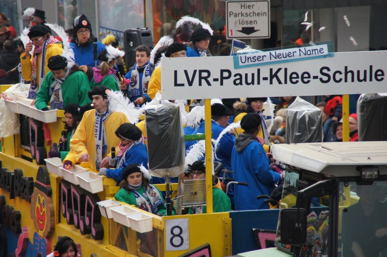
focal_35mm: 304
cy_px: 127
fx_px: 3264
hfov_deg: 6.8
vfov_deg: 4.5
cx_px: 191
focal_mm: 200
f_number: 6.3
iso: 1600
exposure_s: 1/250
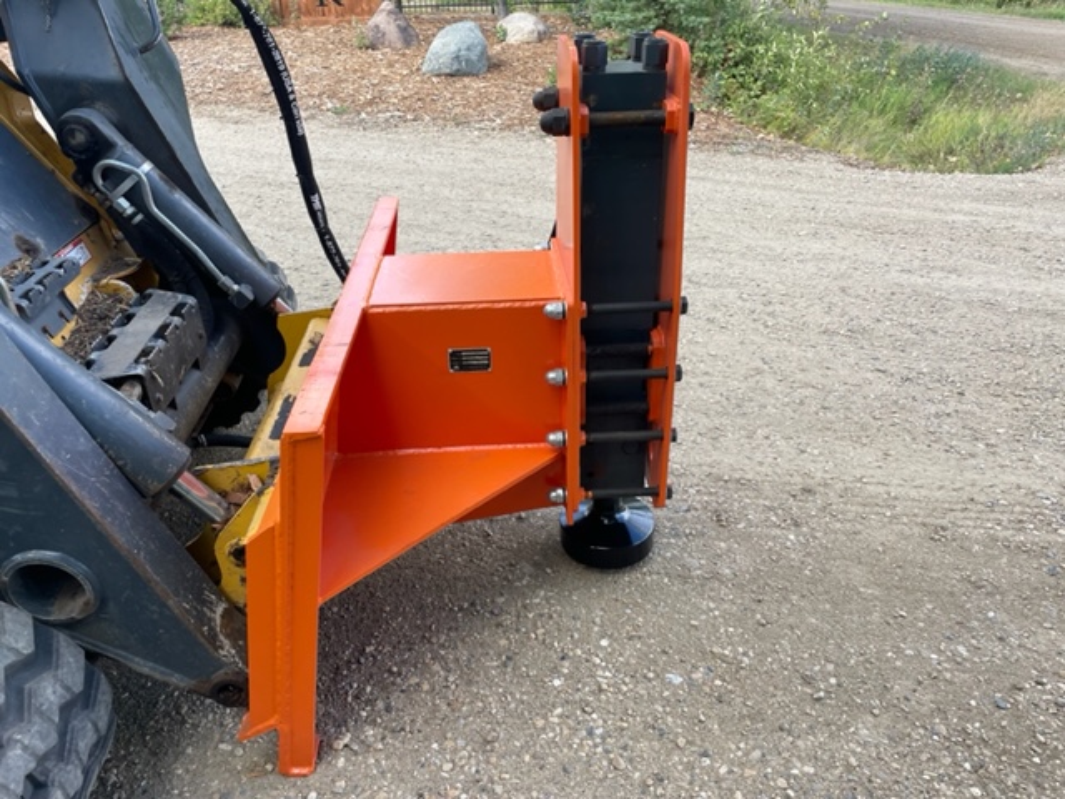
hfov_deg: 67.3
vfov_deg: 53.1
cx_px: 532
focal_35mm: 26
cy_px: 400
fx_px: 800
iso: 32
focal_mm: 4.2
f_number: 1.6
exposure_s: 1/341
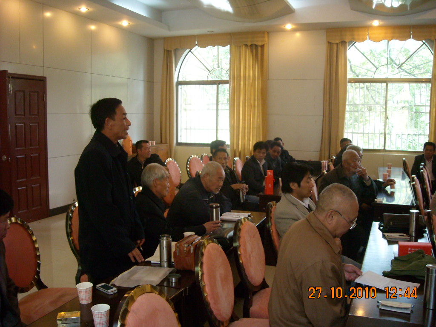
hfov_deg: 52.6
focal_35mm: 35
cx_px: 218
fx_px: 441
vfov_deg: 40.7
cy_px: 164
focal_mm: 5.7
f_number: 2.8
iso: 400
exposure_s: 1/57
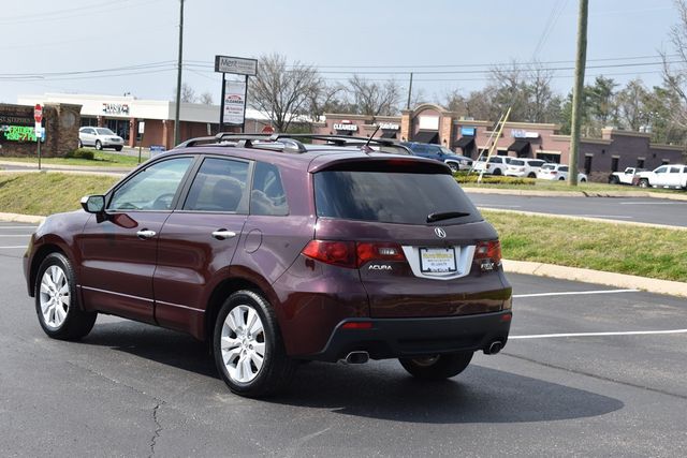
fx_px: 1288
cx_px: 344
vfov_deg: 20.2
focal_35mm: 68
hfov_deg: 29.9
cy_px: 229
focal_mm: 45
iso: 100
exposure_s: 1/250
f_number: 8
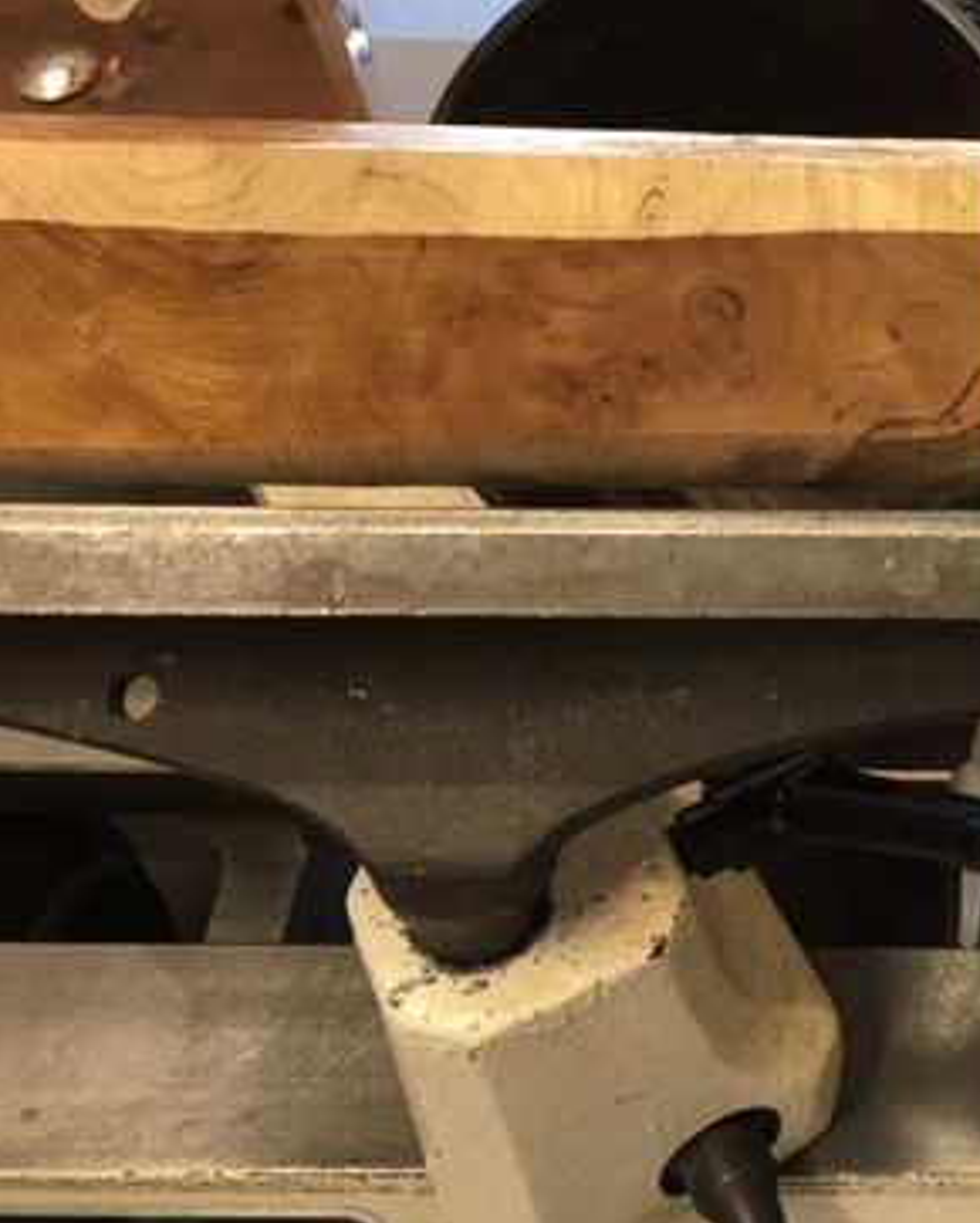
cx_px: 966
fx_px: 1811
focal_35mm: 50
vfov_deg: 37.2
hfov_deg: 28.5
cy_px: 483
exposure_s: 1/30
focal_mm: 4.15
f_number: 2.2
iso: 25
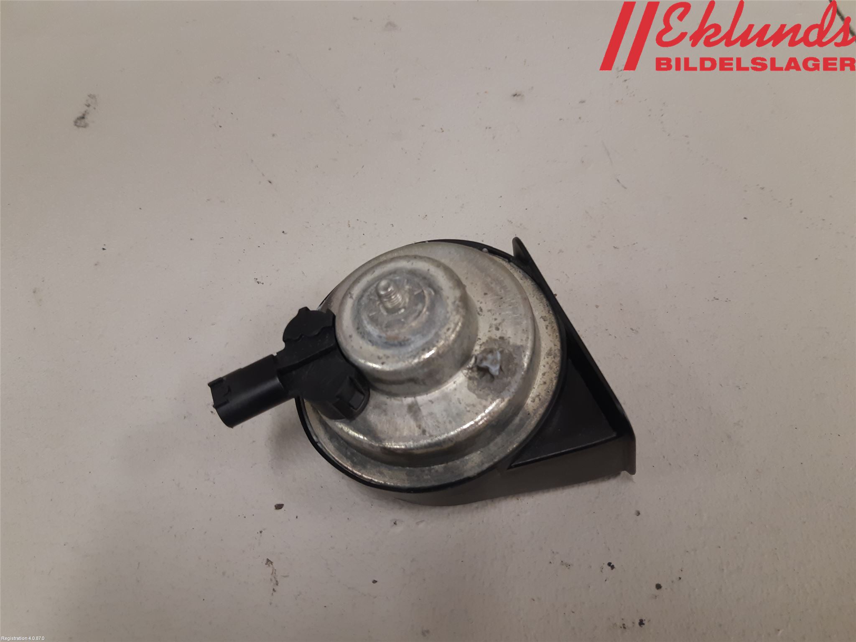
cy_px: 321
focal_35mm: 26
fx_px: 643
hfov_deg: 67.3
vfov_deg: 53.1
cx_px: 428
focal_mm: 3.93
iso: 125
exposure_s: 1/50
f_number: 1.7
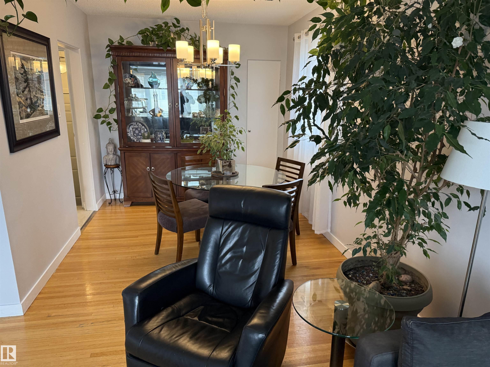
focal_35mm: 24
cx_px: 245
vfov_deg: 56.8
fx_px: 340
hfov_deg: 71.6
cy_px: 184
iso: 250
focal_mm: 6.76
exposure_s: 1/120
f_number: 1.78
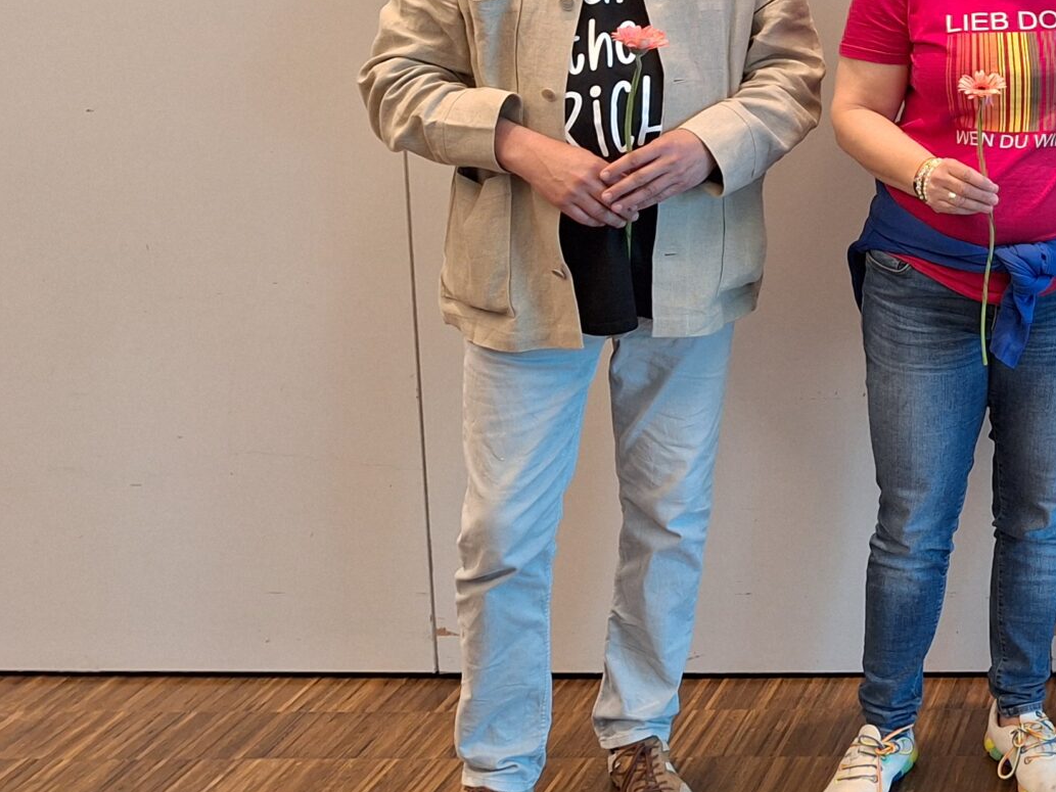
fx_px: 1739
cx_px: 1291
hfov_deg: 28.9
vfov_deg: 24.6
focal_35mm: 57
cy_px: 29
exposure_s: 1/50
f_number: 1.8
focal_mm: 5.54
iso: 160
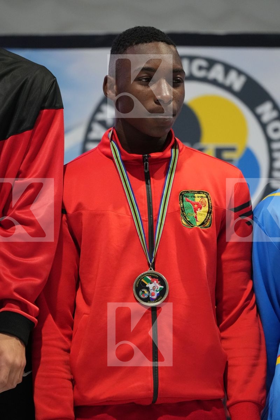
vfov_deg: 6.9
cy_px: 210
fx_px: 3500
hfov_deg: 4.6
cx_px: 140
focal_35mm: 300
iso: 3200
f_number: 2.8
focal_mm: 200
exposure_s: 1/250
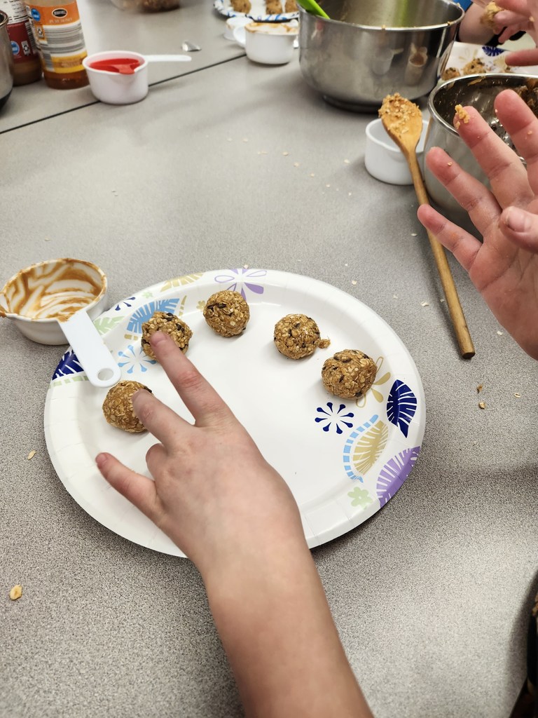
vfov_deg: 73.9
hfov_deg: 58.9
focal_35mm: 23
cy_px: 359
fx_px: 477
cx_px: 269
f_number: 1.8
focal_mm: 5.4
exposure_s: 1/120
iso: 100
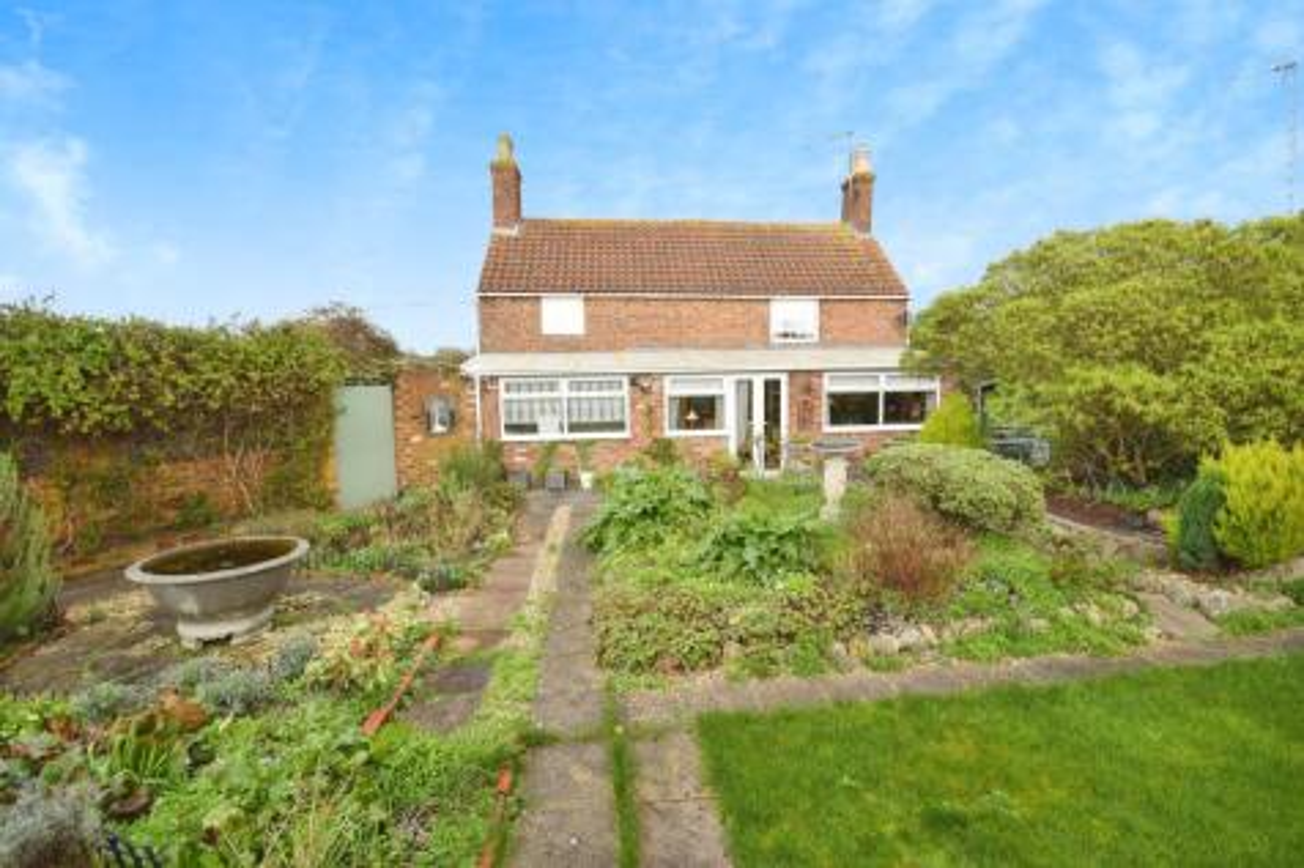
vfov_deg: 77.3
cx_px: 652
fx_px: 543
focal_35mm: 15
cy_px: 434
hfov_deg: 100.4
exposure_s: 1/250
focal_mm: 10
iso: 360
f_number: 8
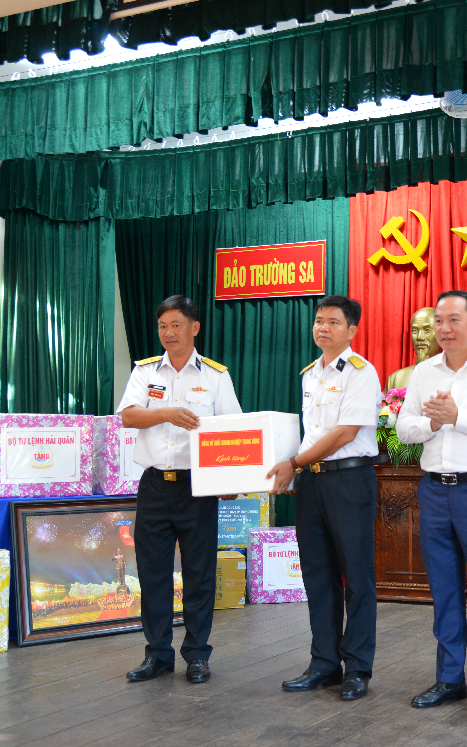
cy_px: 374
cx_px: 433
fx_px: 998
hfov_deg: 25.4
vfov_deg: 41.1
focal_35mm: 49
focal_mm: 32
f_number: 4
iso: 1400
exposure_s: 1/30
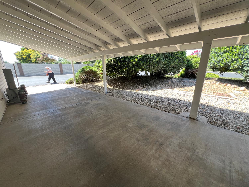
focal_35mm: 13
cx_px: 124
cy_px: 94
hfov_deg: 106.2
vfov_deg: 89.9
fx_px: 94
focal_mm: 1.57
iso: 32
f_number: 1.8
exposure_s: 1/99
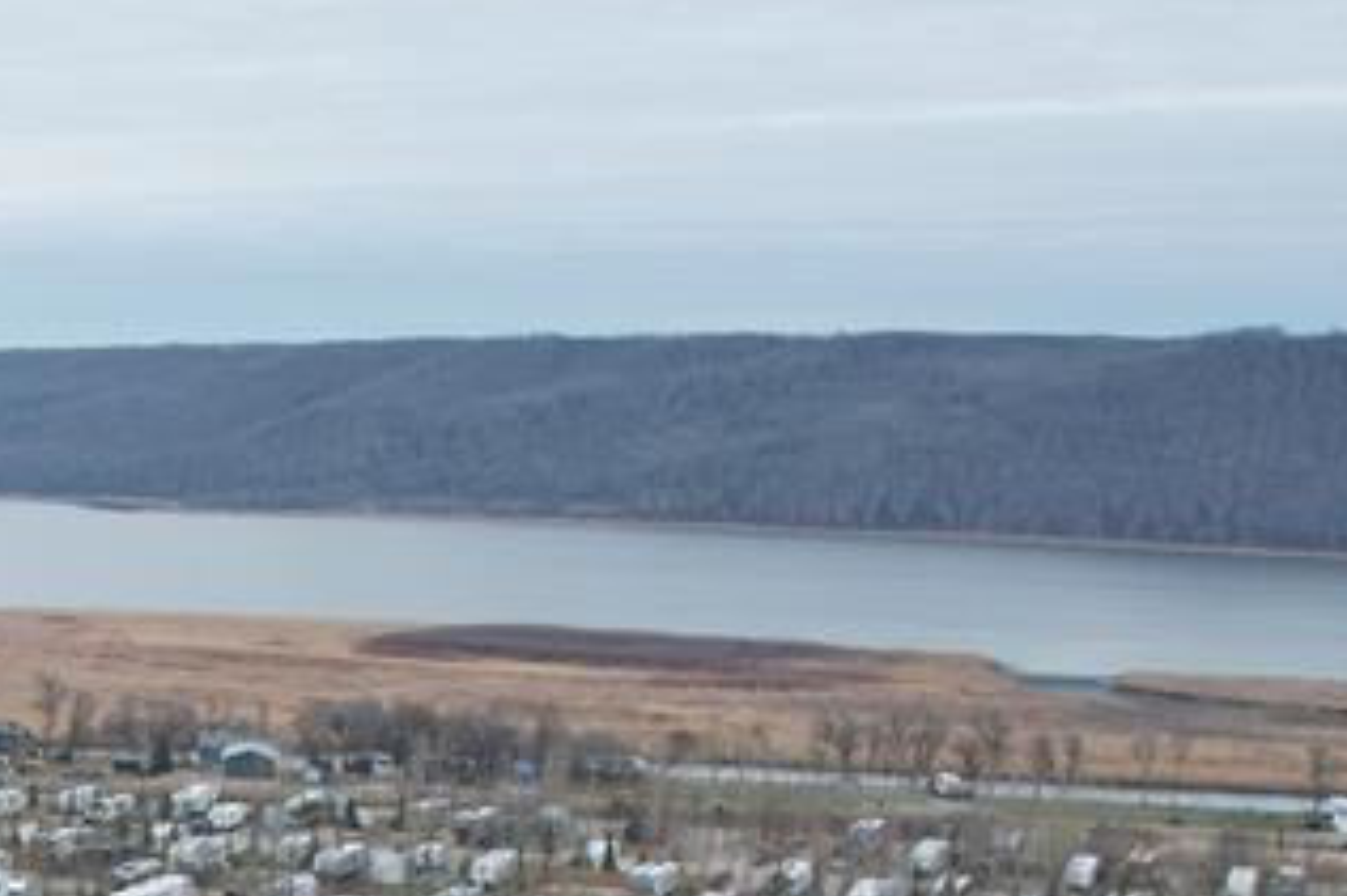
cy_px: 1257
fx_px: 2655
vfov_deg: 17.6
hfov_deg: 26.1
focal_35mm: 71
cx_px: -161
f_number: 2.8
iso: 150
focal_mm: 8.38
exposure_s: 1/500
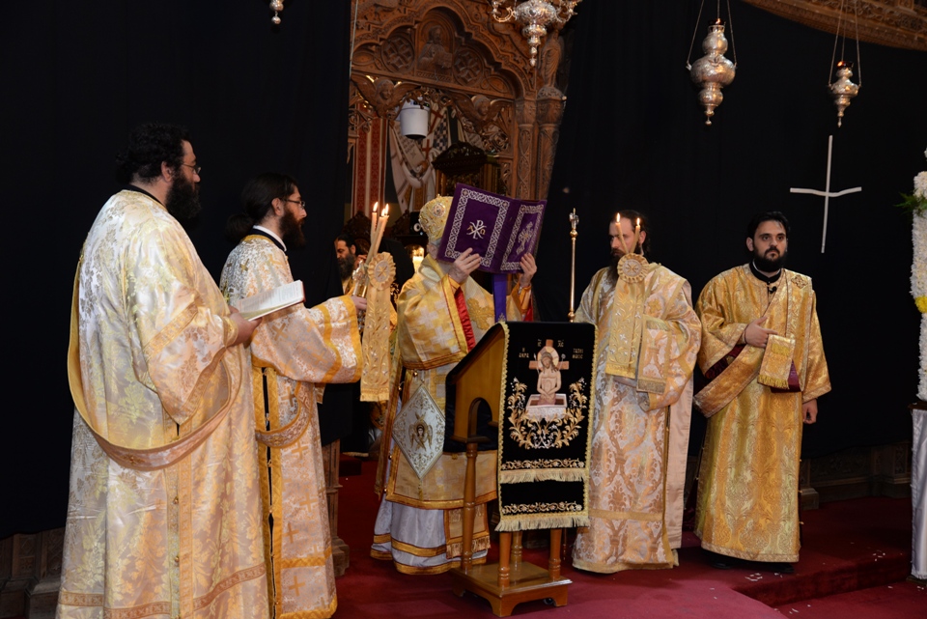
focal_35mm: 38
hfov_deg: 50.7
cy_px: 310
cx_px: 464
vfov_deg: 35.1
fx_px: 979
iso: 500
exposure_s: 1/40
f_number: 4.5
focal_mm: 38
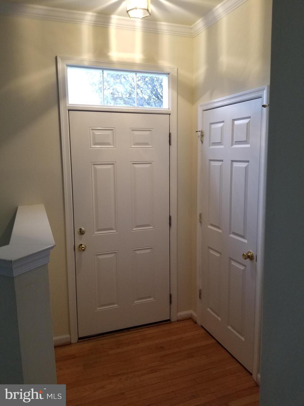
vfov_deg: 67.3
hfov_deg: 53.1
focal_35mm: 26
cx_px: 152
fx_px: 304
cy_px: 203
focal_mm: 4.25
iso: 200
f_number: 1.7
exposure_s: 1/30
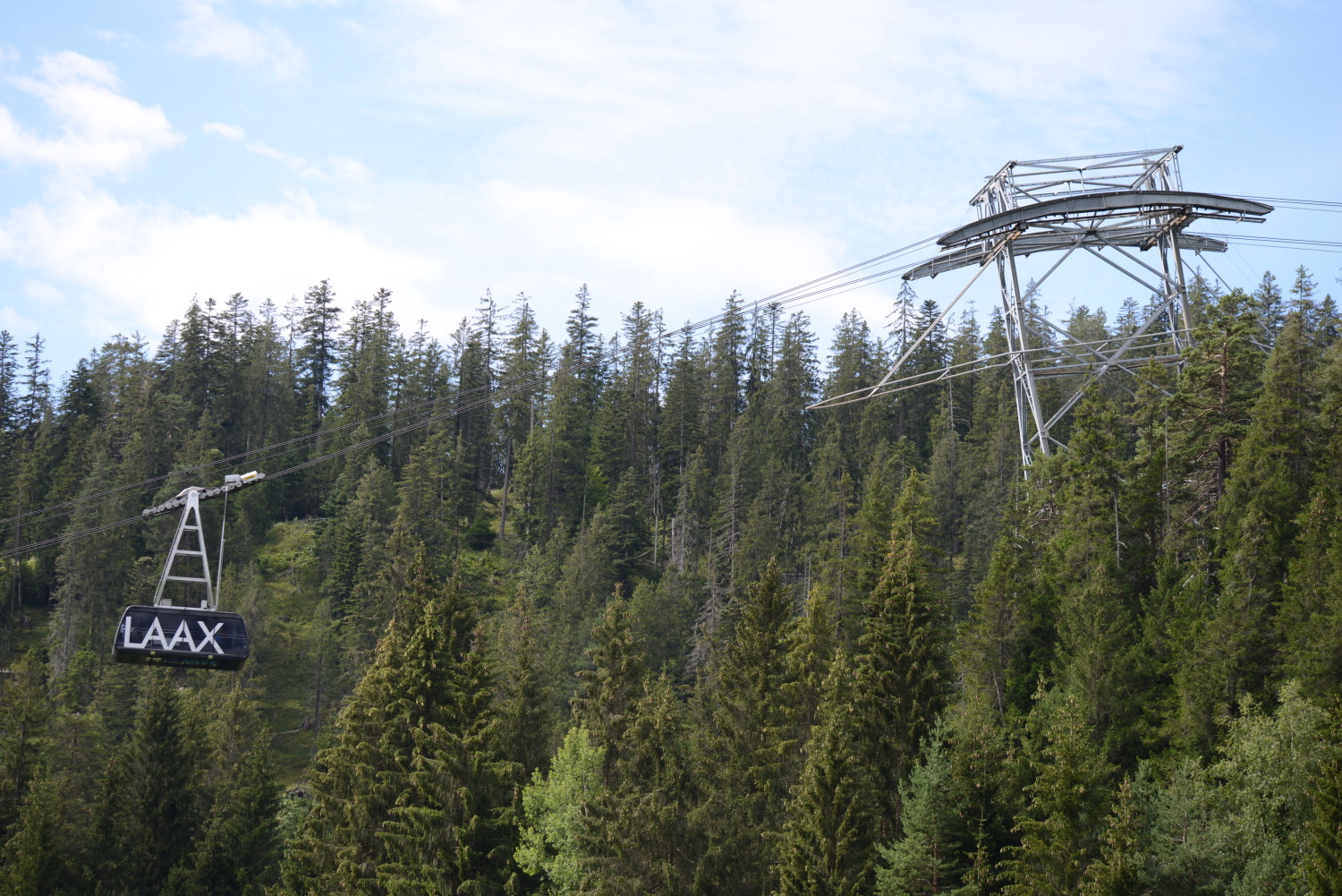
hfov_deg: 20.4
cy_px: 448
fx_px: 3729
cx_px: 671
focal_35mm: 100
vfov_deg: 13.7
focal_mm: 100
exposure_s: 1/200
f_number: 7.1
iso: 100
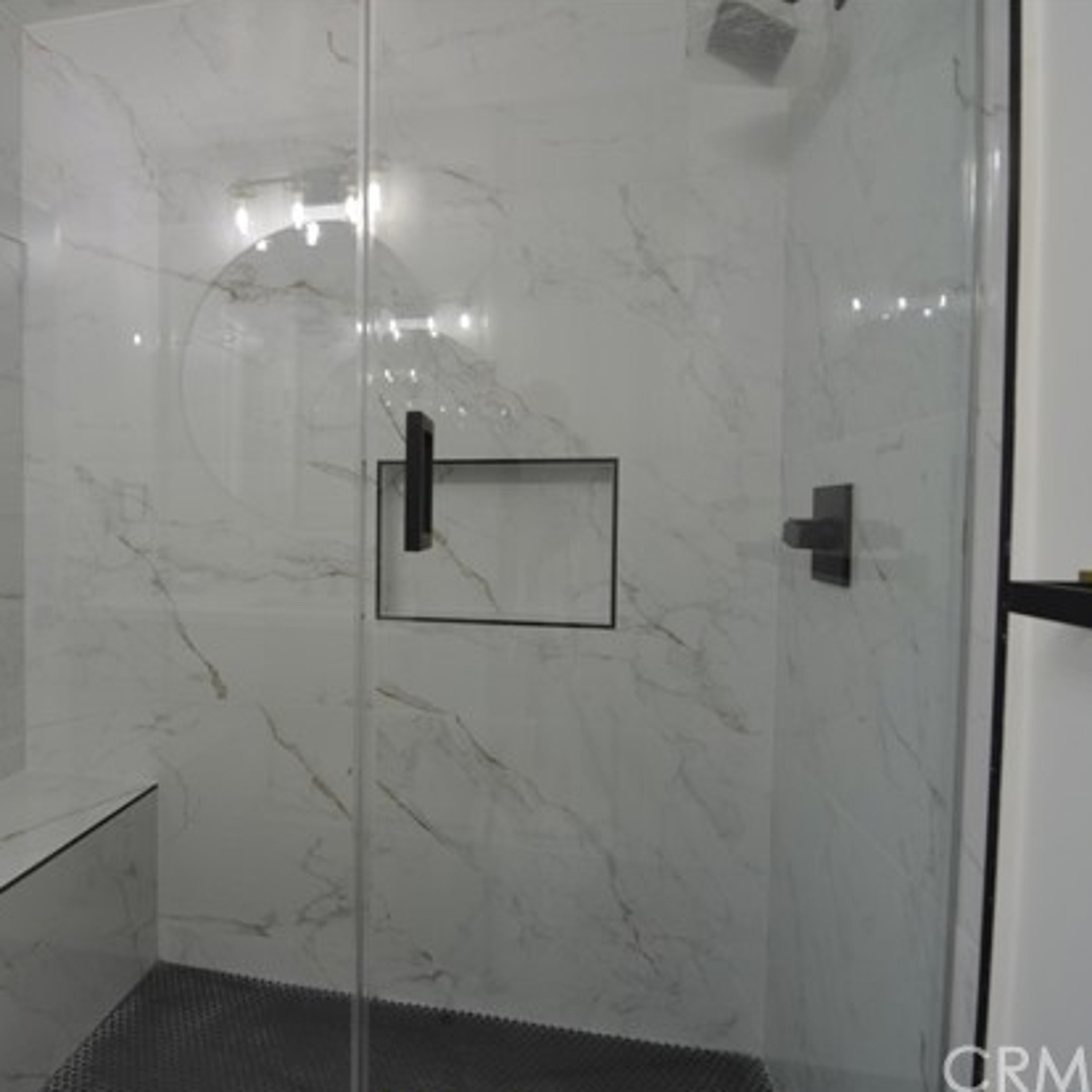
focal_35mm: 22
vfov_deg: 70.5
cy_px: 549
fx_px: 773
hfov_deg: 67.6
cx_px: 327
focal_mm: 11
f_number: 4.5
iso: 400
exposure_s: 1/80
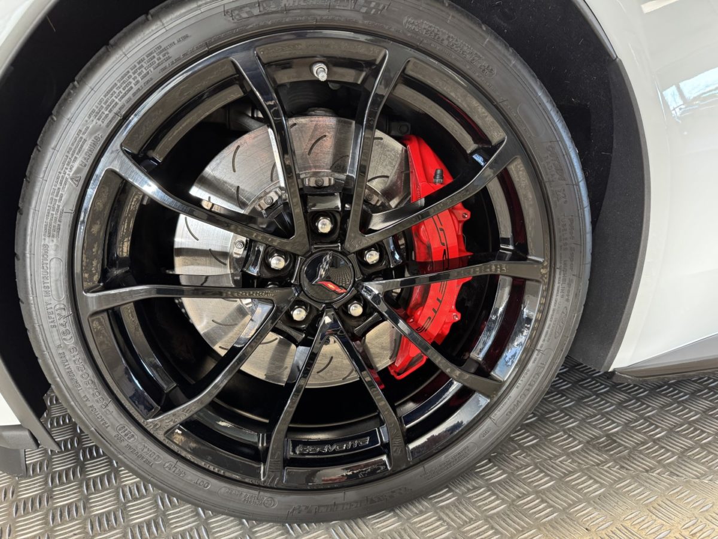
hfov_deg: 71.6
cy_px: 270
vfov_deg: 56.8
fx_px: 498
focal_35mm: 24
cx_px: 359
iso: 400
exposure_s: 1/50
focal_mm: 6.76
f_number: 1.78
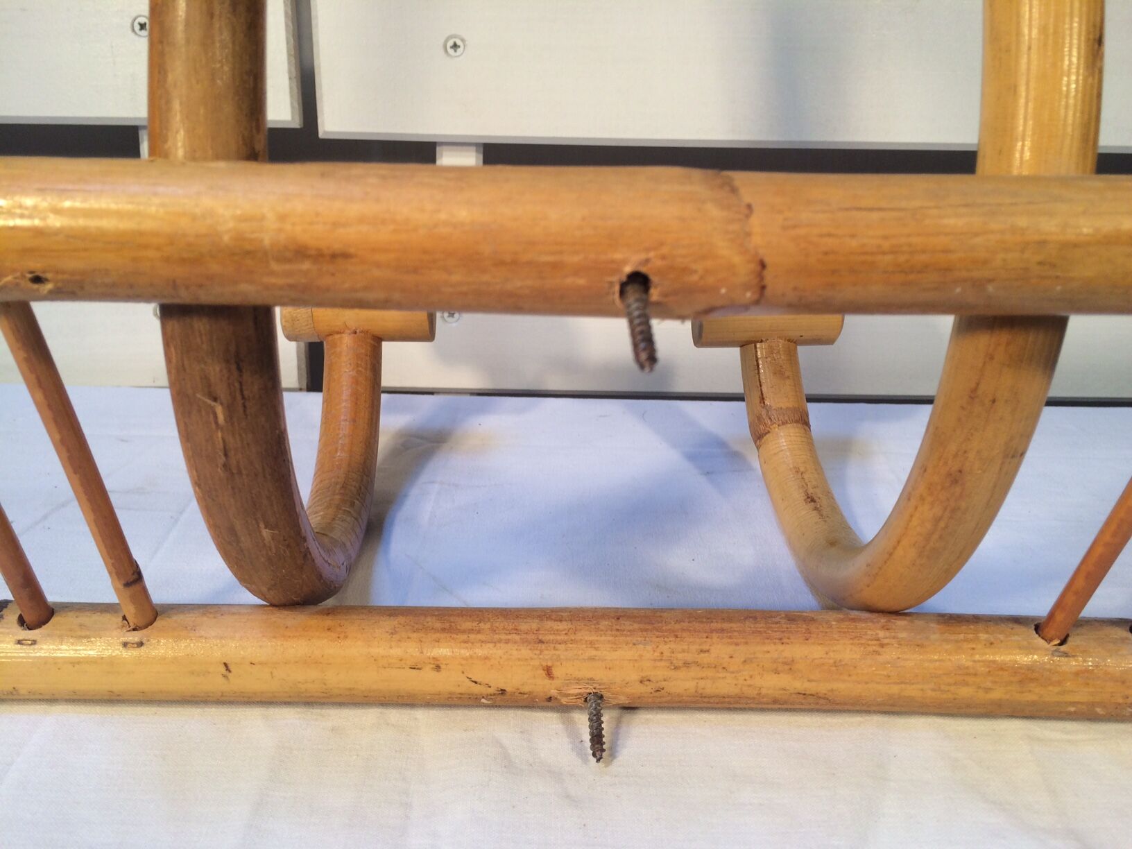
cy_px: 424
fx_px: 948
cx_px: 566
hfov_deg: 61.7
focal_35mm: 29
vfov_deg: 48.2
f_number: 2.2
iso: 40
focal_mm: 4.15
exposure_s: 1/50
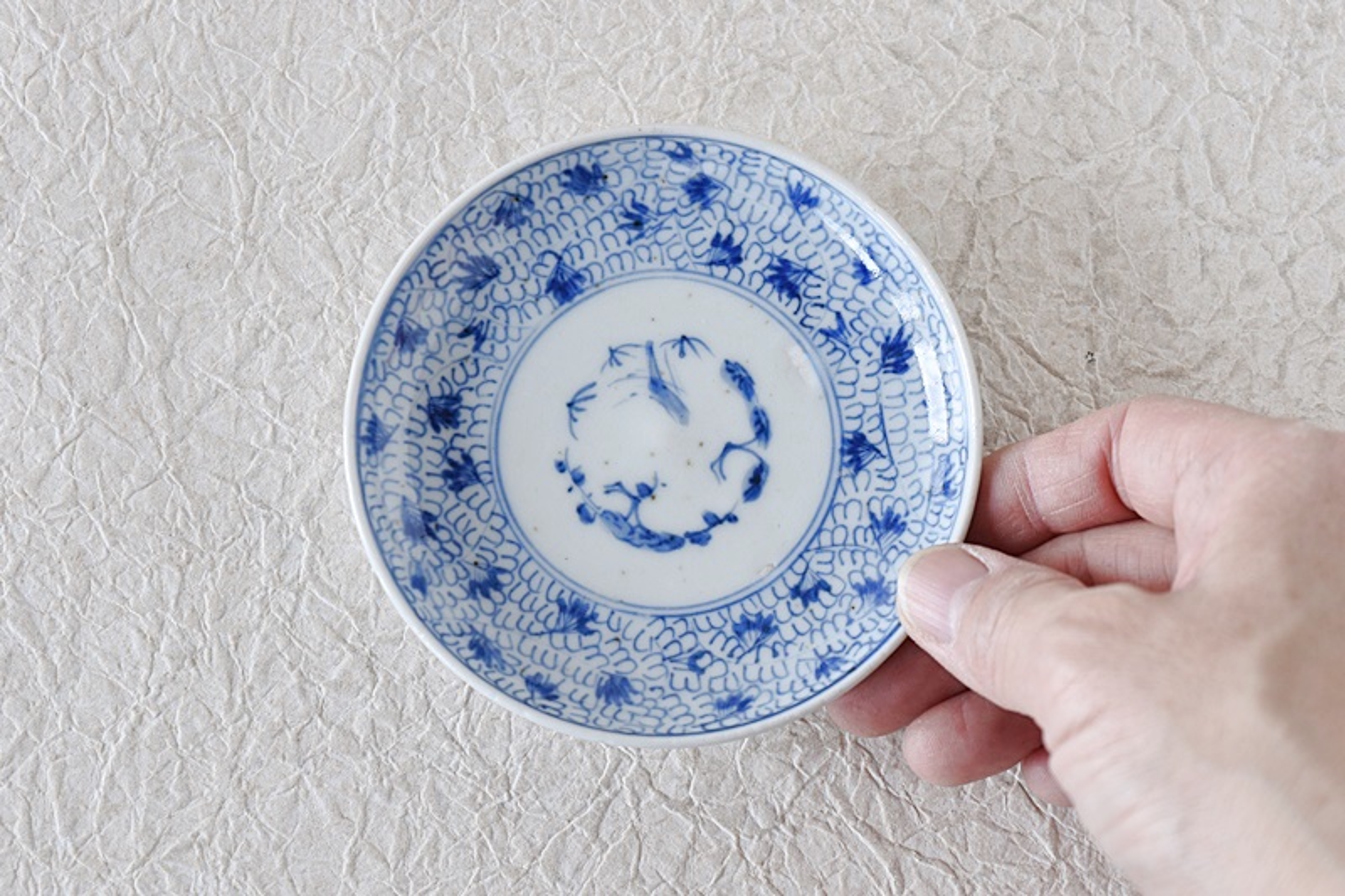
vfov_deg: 16.5
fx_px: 3081
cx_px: 672
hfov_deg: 24.6
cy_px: 448
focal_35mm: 82
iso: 400
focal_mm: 55
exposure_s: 1/13
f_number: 5.6
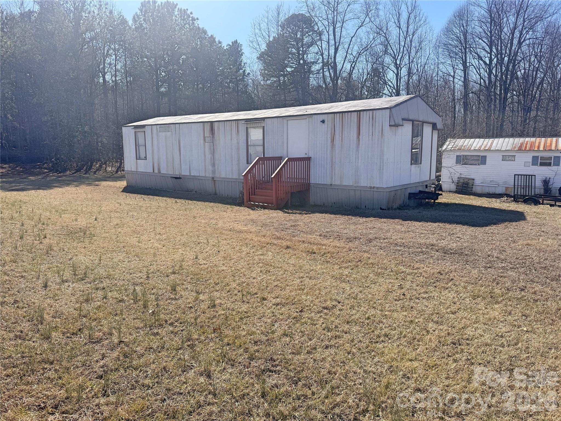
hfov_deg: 71.6
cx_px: 280
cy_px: 210
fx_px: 389
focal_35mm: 24
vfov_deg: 56.8
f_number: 1.78
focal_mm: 6.76
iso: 80
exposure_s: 1/3597
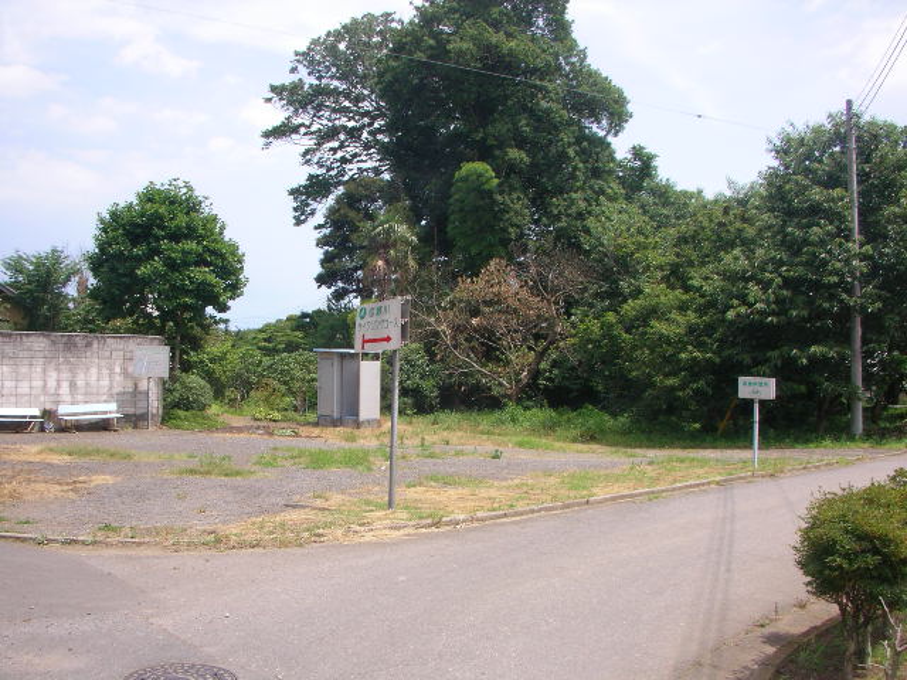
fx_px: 969
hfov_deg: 50.1
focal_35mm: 37
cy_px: 340
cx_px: 454
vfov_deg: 38.7
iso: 64
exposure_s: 1/200
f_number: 2.8
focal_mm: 5.7
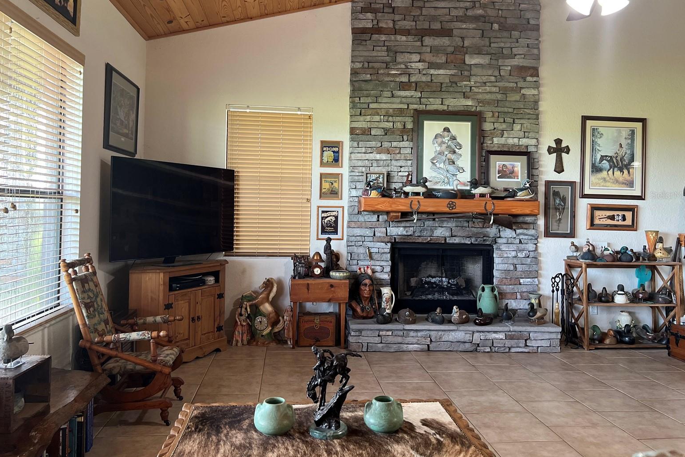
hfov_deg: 65.5
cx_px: 337
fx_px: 533
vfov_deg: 46.3
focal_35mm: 28
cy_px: 195
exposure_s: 1/60
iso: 160
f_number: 1.5
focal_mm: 5.7
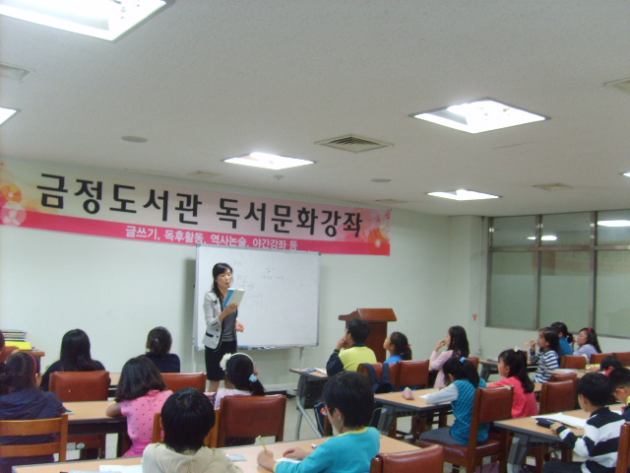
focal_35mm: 35
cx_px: 315
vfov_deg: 40.7
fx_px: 637
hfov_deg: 52.6
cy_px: 236
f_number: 2.8
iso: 106
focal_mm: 5.8
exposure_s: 1/30
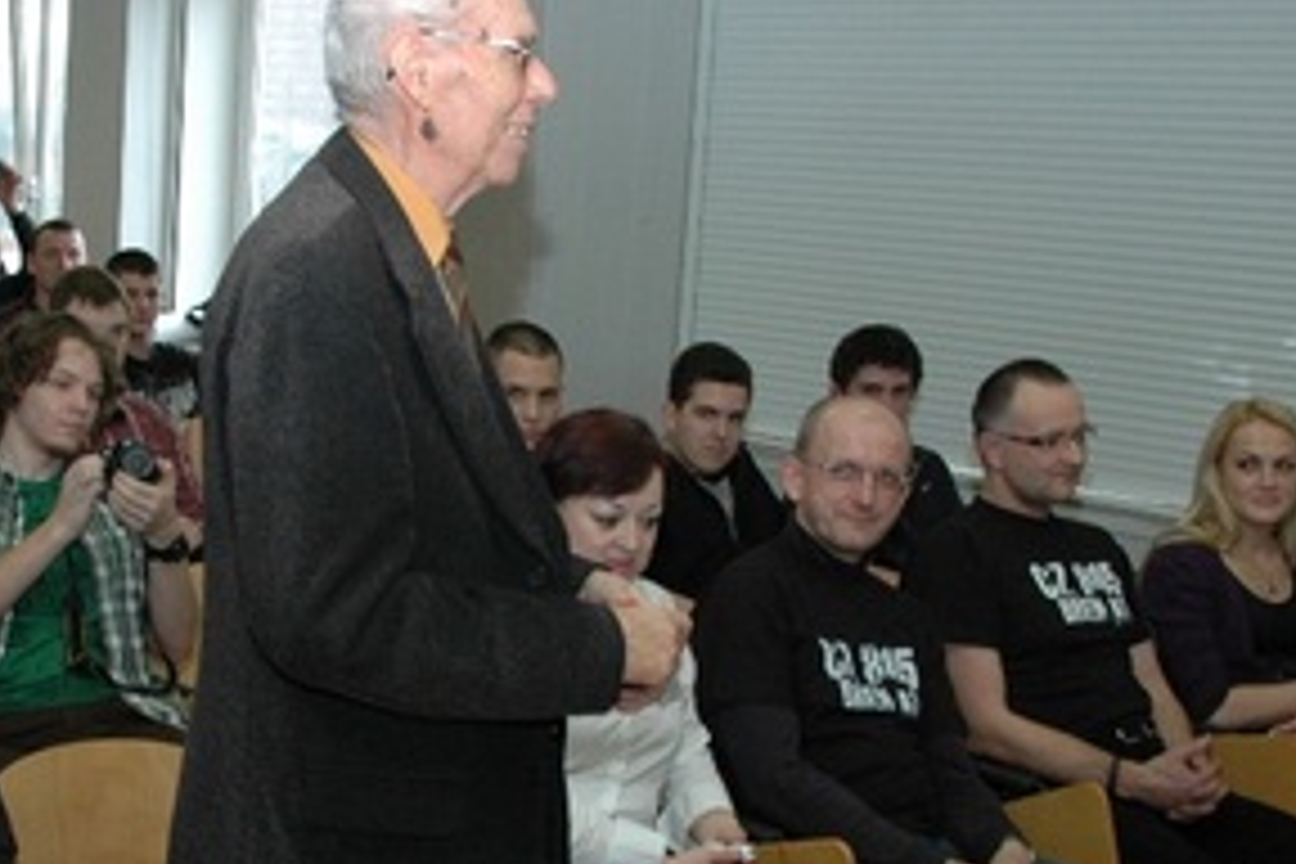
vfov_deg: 22.4
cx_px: 378
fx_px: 2160
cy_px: 630
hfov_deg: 33.0
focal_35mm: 60
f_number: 5
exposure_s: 1/80
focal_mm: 18
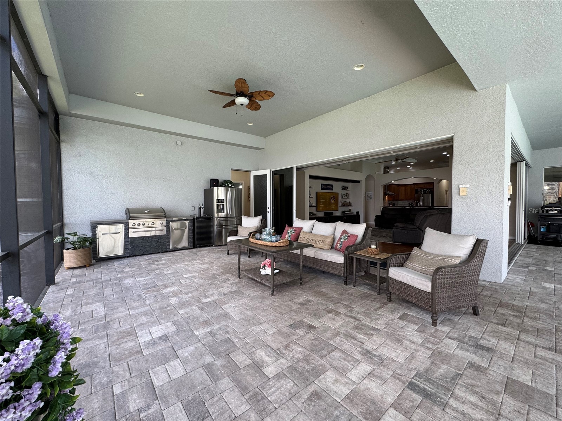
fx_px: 227
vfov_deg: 85.7
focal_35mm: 14
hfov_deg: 102.1
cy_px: 210
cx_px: 281
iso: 100
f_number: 2.2
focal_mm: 2.22
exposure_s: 1/99
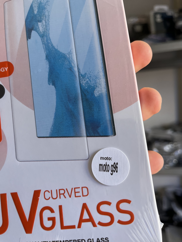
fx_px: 182
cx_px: 91
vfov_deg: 67.3
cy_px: 121
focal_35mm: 26
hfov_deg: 53.1
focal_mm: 5.1
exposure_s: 1/114
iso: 125
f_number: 1.6
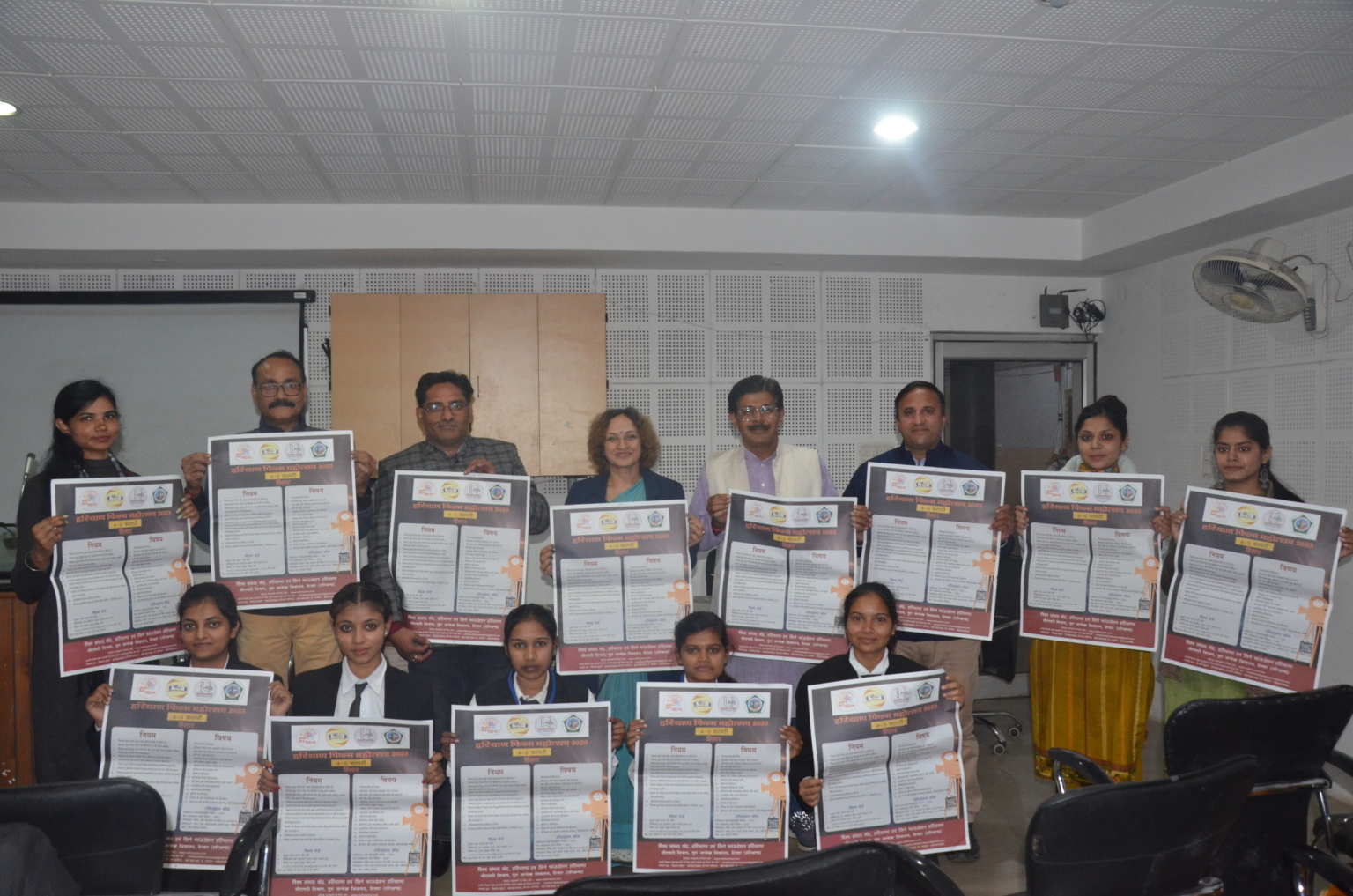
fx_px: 1181
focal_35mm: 32
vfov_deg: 41.5
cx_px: 676
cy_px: 448
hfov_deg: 59.6
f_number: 5.6
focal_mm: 21
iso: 1600
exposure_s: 1/60
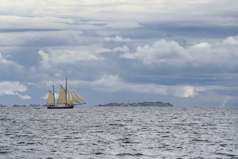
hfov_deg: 10.3
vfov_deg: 6.9
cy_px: 80
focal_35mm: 200
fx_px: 1322
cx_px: 119
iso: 200
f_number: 8
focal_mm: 200
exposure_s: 1/1250
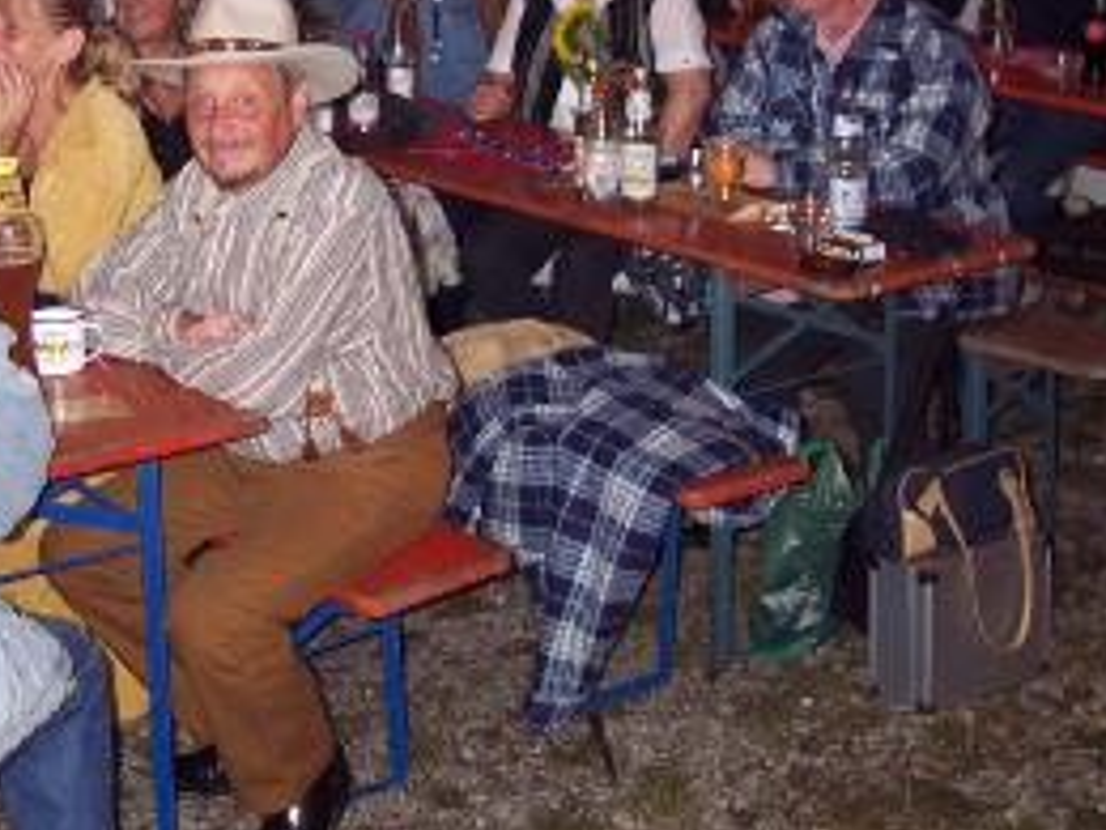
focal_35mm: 75
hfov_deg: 25.8
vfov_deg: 19.4
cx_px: 315
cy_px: 147
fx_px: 2396
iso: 100
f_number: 2.8
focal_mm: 8
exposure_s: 1/60
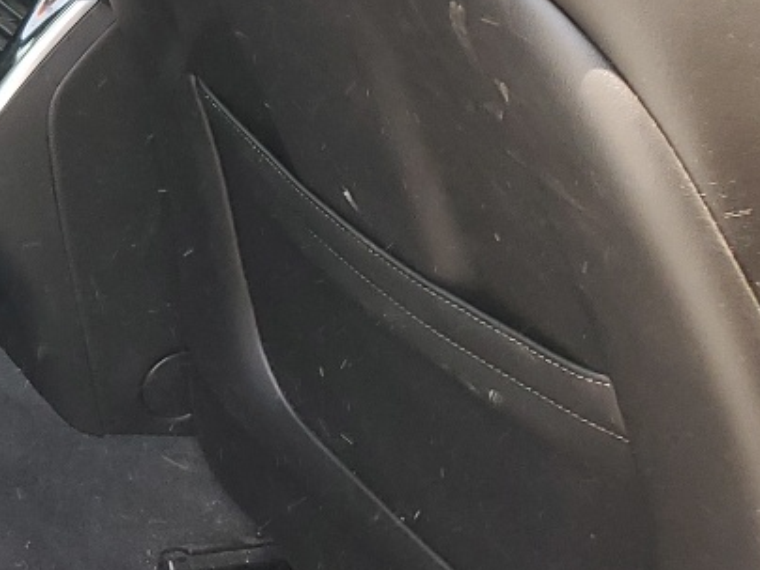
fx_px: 2261
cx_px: -602
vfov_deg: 14.2
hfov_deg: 16.2
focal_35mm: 103
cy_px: 40
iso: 55
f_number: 1.5
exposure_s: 1/120
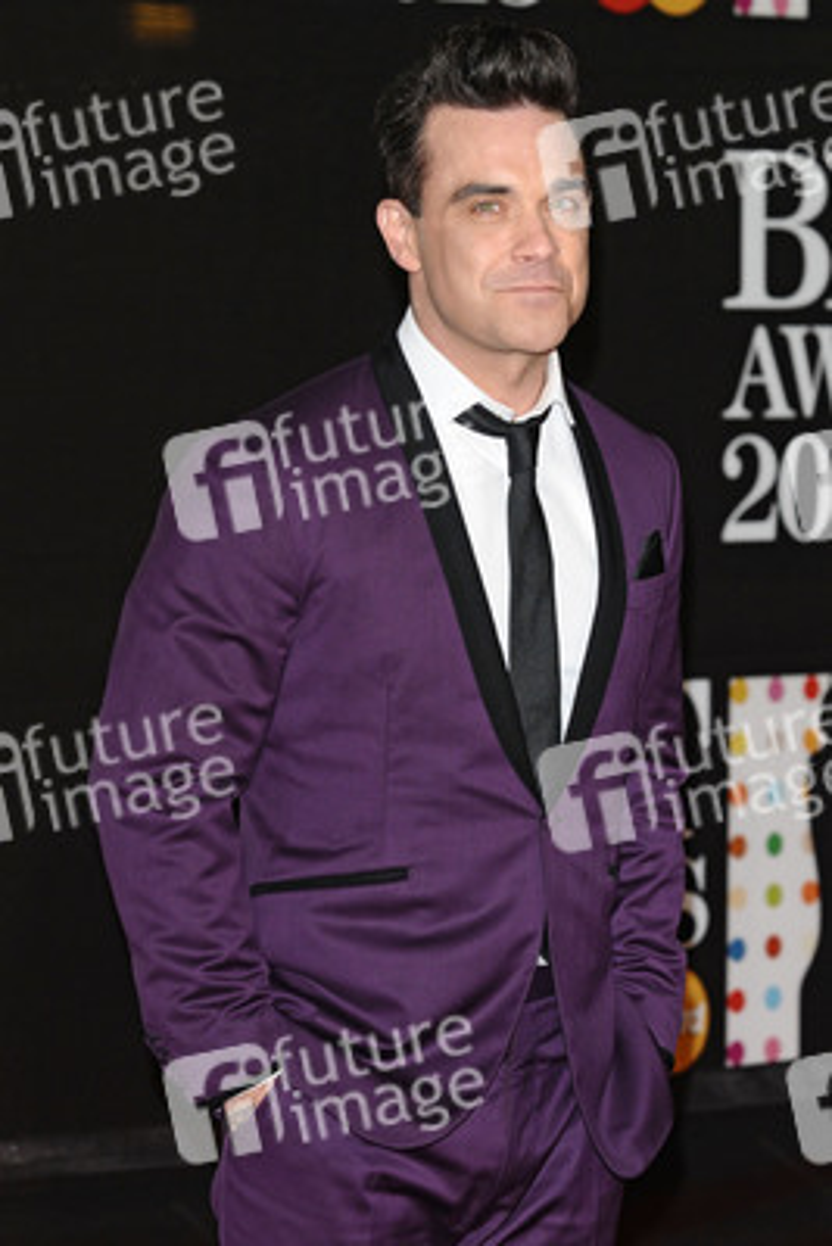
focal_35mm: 150
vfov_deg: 13.7
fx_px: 5195
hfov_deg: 9.2
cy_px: 623
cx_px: 416
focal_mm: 100
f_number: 4.5
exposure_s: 1/200
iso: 320
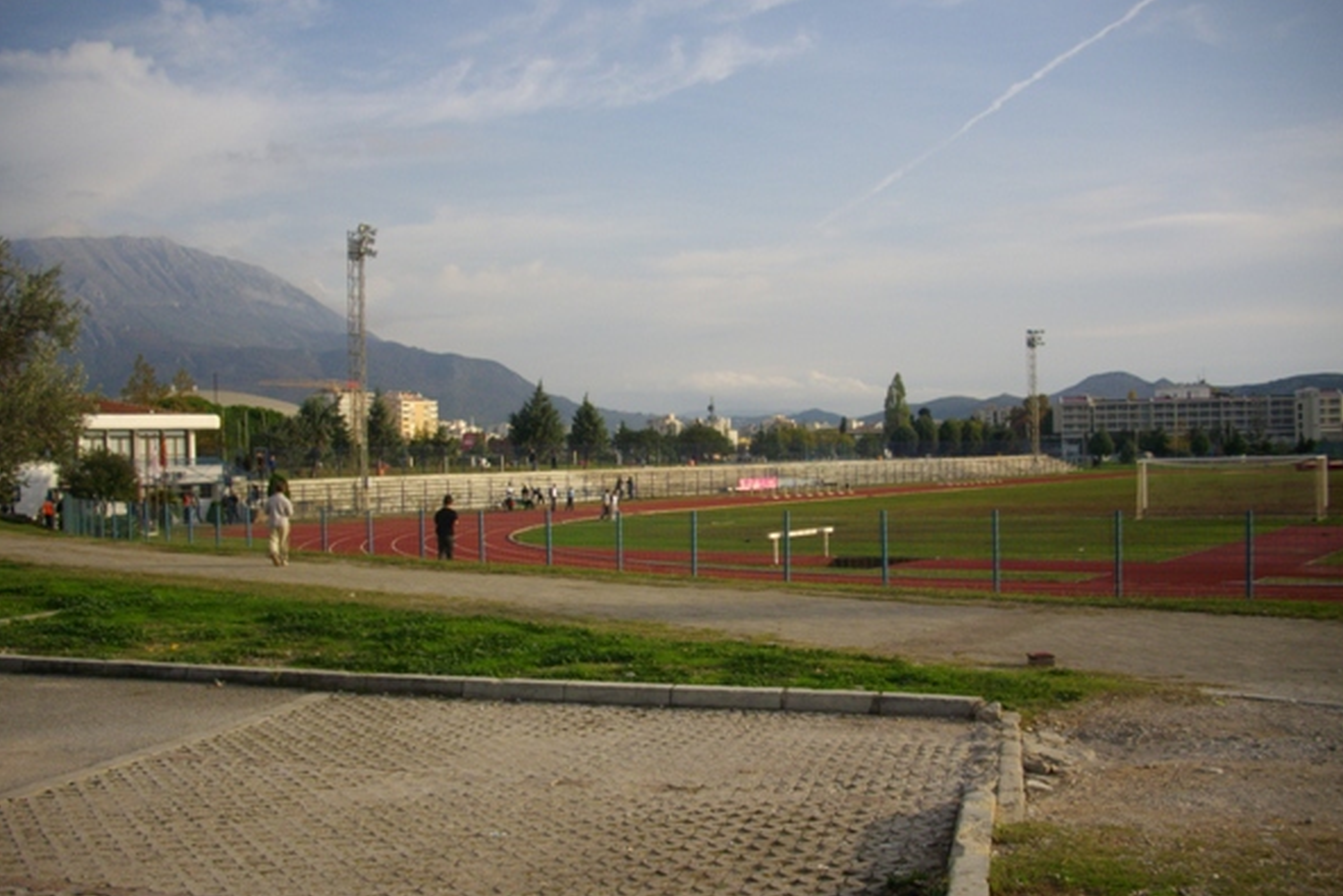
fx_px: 1455
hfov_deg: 49.5
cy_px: 472
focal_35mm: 39
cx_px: 678
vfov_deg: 34.2
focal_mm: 6.2
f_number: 5.6
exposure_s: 1/320
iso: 100
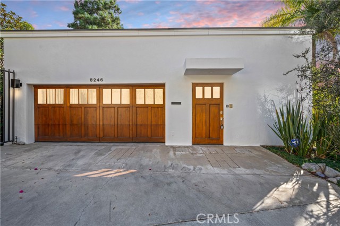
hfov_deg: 104.3
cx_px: 170
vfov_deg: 81.1
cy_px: 113
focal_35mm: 14
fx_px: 132
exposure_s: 1/20
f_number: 8
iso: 100
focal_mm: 14
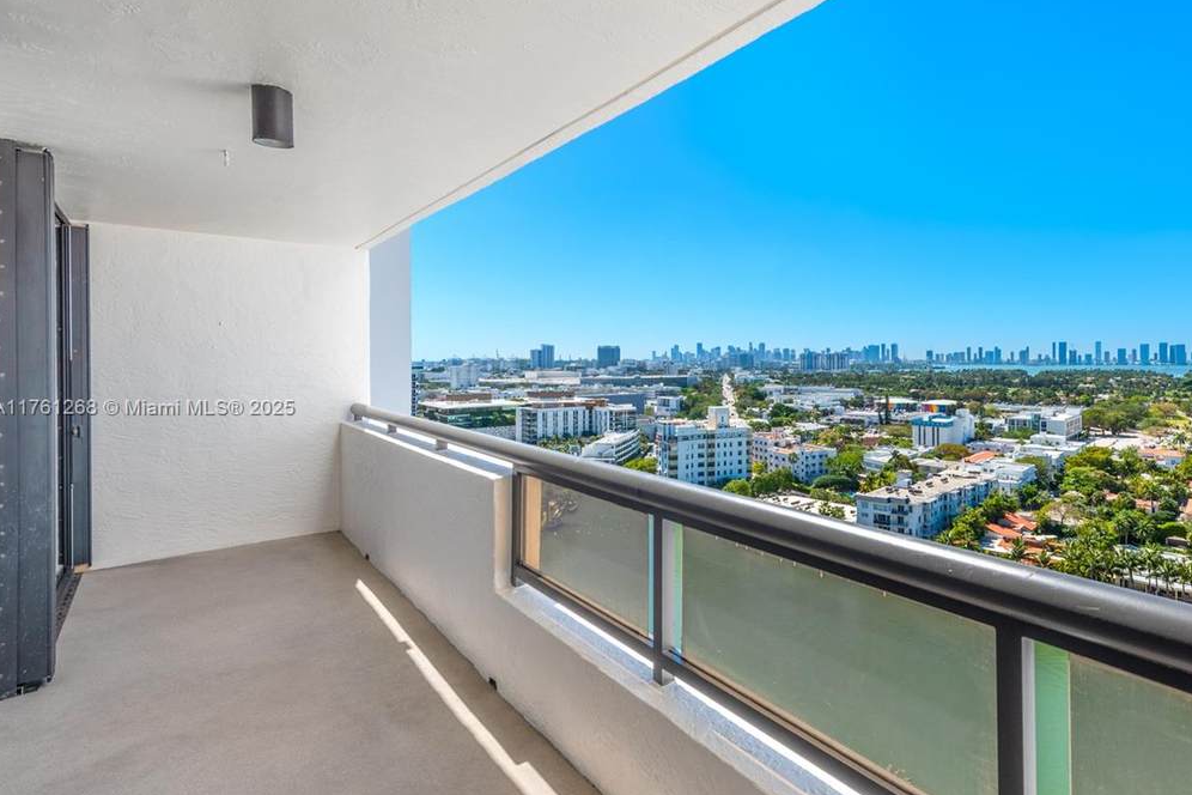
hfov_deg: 88.0
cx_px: 754
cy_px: 409
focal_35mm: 18
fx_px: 596
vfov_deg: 67.4
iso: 100
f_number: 8
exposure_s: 1/250
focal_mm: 14
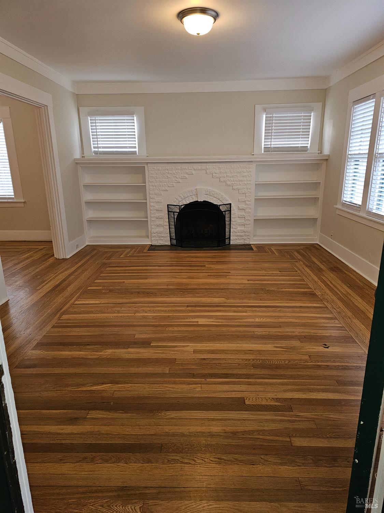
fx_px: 340
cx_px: 192
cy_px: 256
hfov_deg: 58.9
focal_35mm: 23
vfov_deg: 73.9
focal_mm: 6.3
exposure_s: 1/40
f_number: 1.7
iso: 100
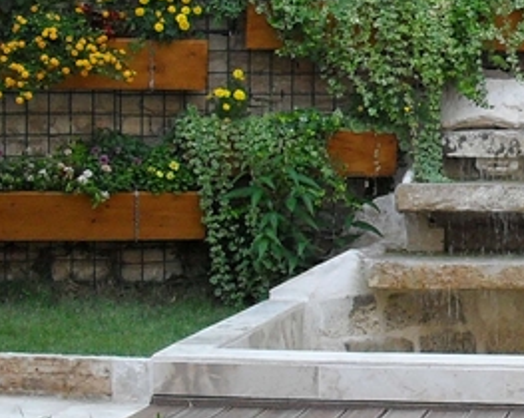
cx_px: 837
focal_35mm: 130
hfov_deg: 13.7
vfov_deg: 11.9
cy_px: 213
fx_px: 2015
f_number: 3.2
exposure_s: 1/60
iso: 100
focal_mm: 6.3
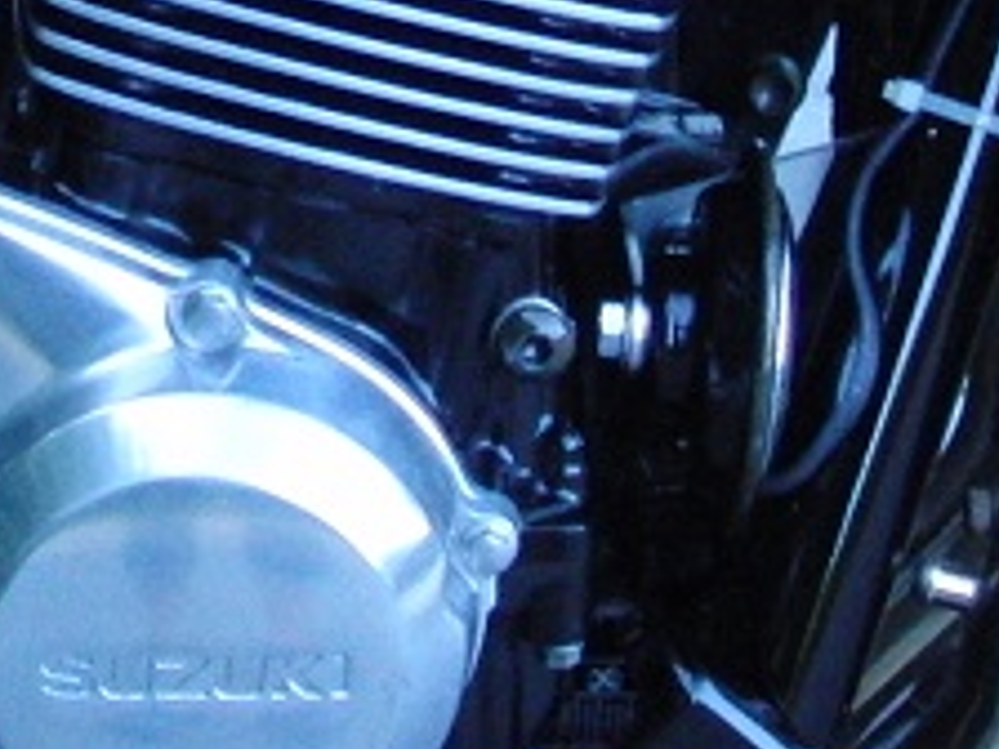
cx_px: 85
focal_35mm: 169
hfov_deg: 11.6
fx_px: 4877
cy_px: -263
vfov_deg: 8.6
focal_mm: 6.42
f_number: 3.6
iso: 400
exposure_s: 1/80
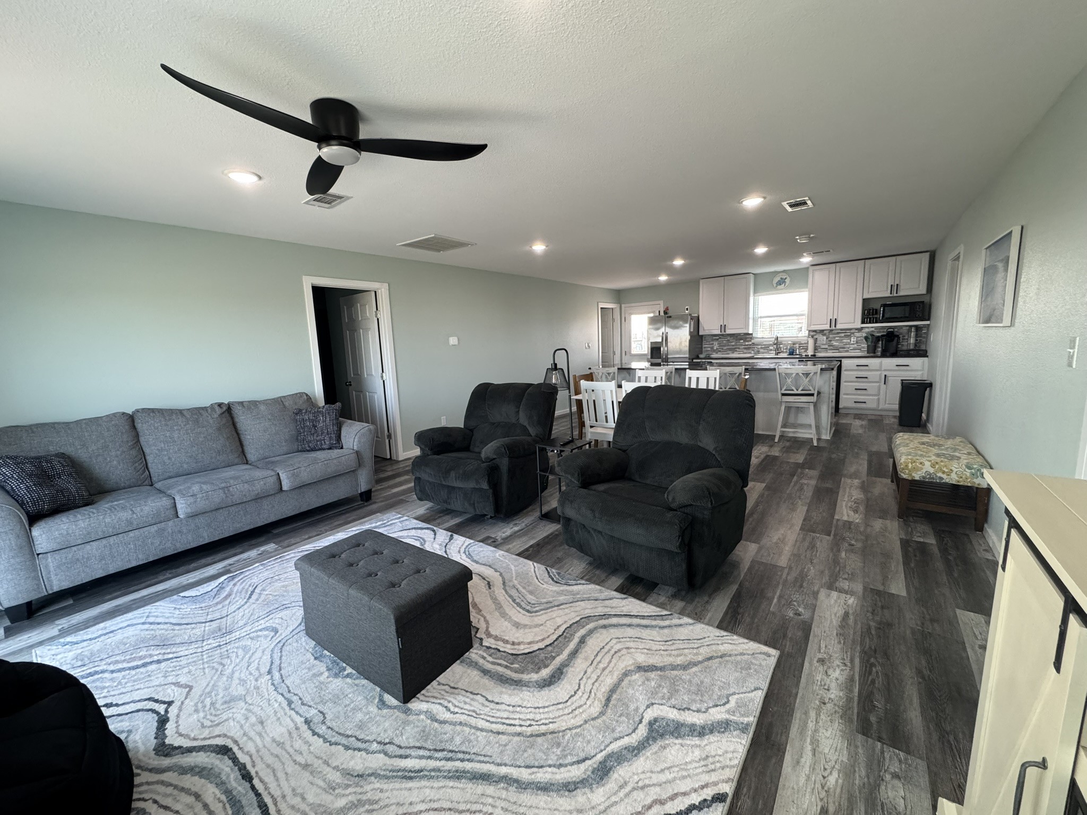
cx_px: 544
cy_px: 408
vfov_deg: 85.7
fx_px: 440
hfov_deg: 102.1
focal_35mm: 14
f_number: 2.2
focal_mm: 2.22
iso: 320
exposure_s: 1/120
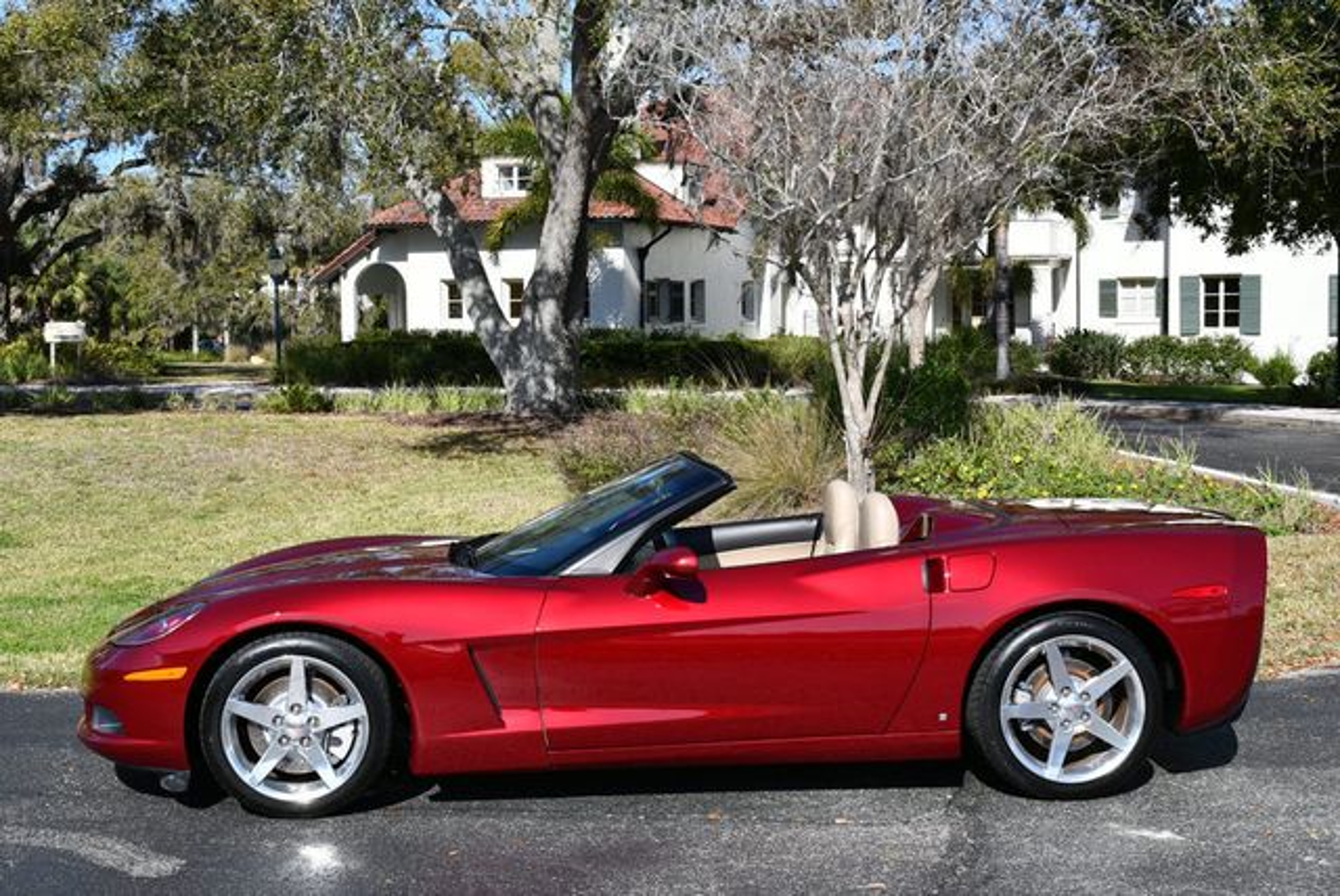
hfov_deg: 38.2
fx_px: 1937
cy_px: 448
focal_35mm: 52
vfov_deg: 26.0
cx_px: 670
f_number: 8
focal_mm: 26
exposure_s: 1/250
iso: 100
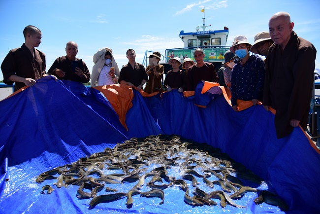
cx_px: 160
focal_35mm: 24
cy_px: 107
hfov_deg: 73.7
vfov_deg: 53.2
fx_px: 213
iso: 320
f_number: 4
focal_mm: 24
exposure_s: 1/2000
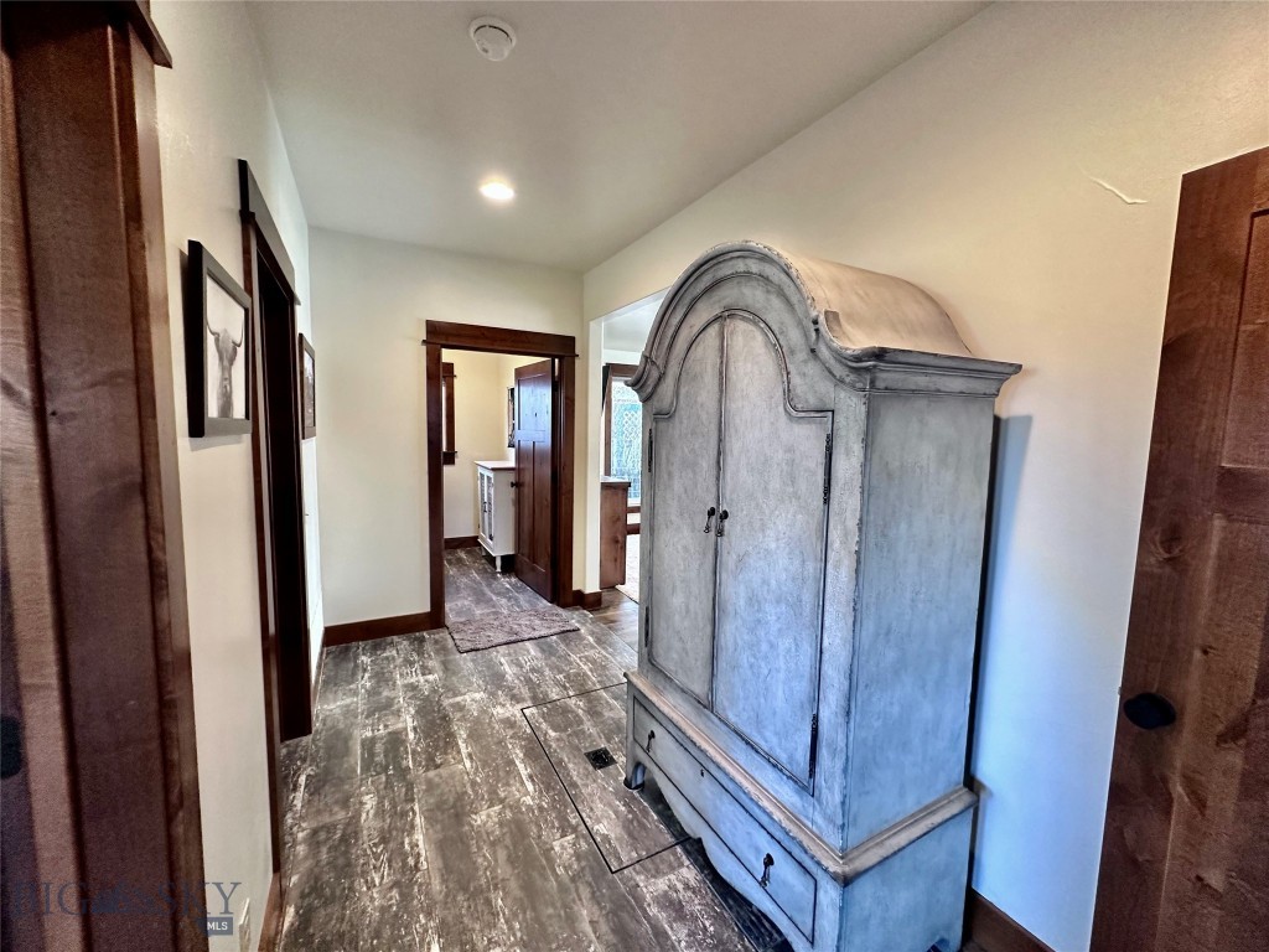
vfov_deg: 85.7
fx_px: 513
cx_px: 634
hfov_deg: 102.1
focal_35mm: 14
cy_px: 476
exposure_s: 1/60
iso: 320
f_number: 2.2
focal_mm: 2.22
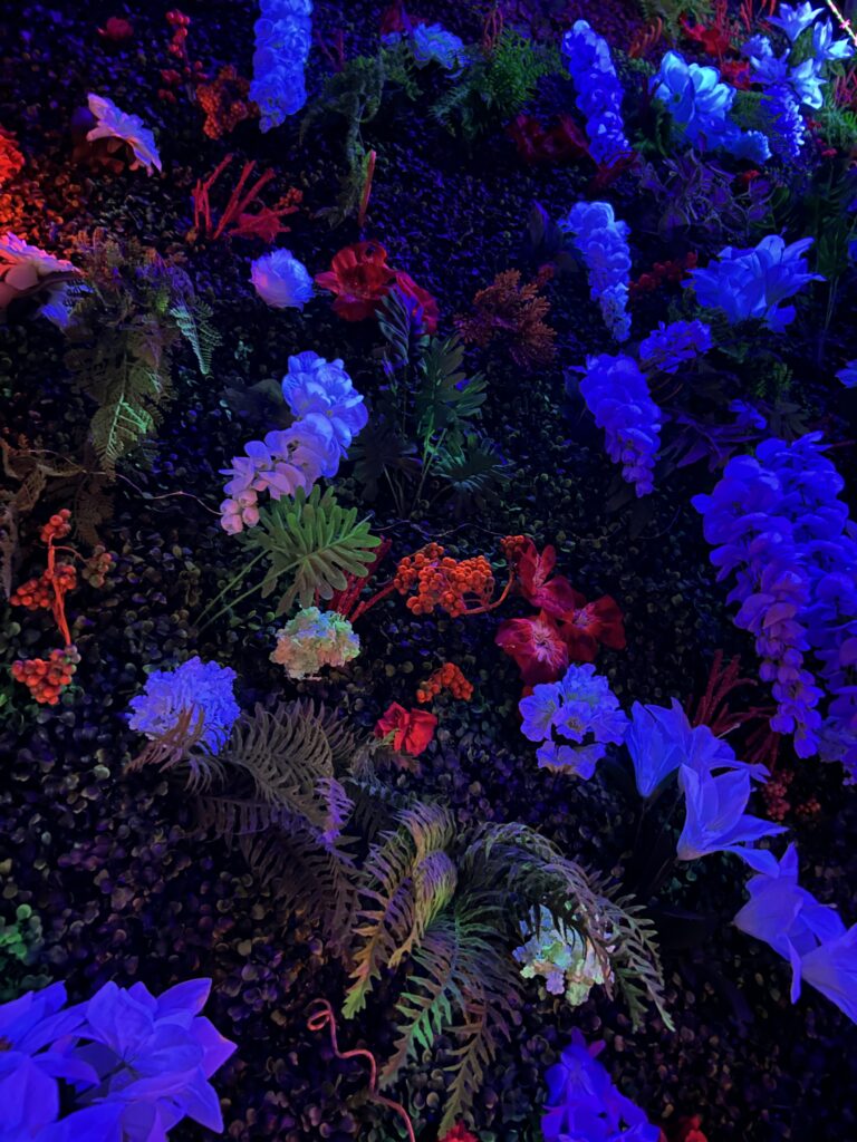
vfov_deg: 67.3
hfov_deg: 53.1
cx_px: 428
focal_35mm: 26
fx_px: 858
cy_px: 571
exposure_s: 1/5
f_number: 1.5
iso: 1000
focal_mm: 5.7
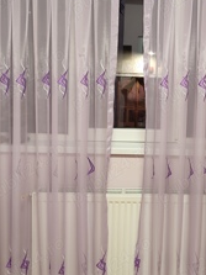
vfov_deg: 43.5
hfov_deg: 32.9
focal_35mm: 43
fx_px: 342
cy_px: 100
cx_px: 154
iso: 286
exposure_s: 1/33
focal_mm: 5.89
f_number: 1.89
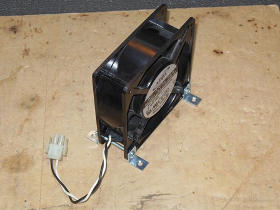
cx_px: 140
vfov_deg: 25.7
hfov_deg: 33.8
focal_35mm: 57
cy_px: 105
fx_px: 461
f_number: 4.1
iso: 200
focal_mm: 10.2
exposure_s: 1/60
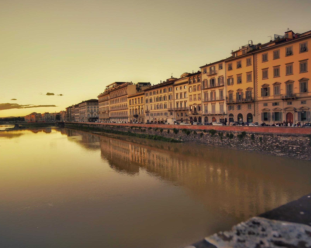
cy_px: 124
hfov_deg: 74.9
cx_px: 169
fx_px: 202
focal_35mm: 22
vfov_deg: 63.1
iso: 160
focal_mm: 12
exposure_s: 1/160
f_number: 4
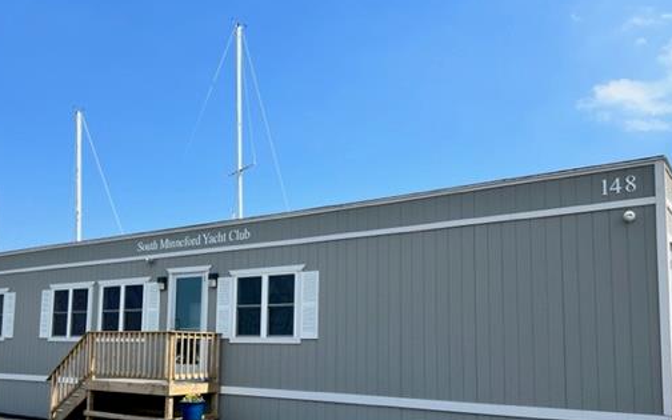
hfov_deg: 55.2
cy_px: 292
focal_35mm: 35
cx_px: 303
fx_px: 641
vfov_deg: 35.8
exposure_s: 1/4115
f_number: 1.5
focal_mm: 5.7
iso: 50
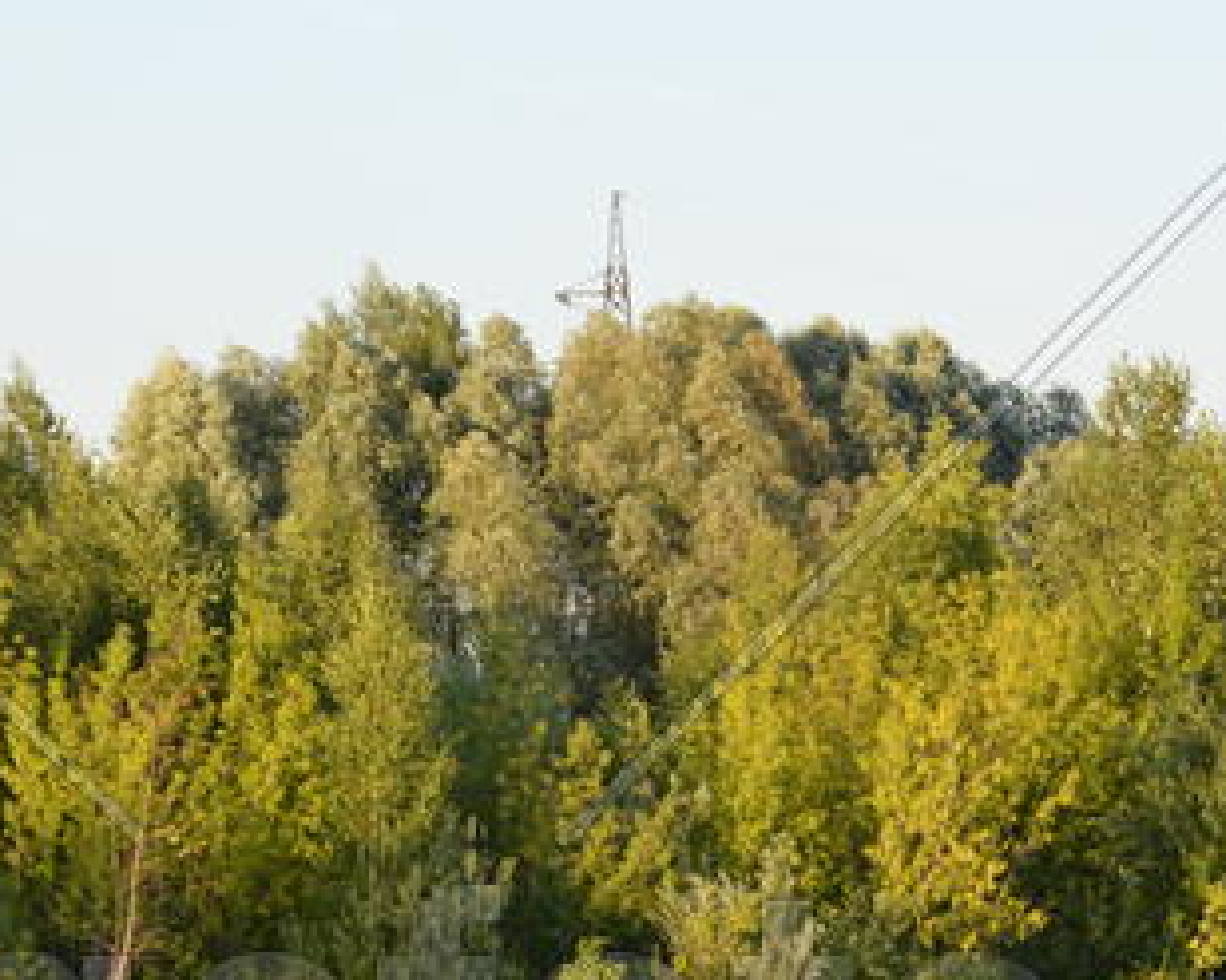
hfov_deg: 8.8
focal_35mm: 218
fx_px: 7919
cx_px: 351
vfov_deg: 7.0
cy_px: 1051
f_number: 5.6
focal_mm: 55
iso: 125
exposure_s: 1/125
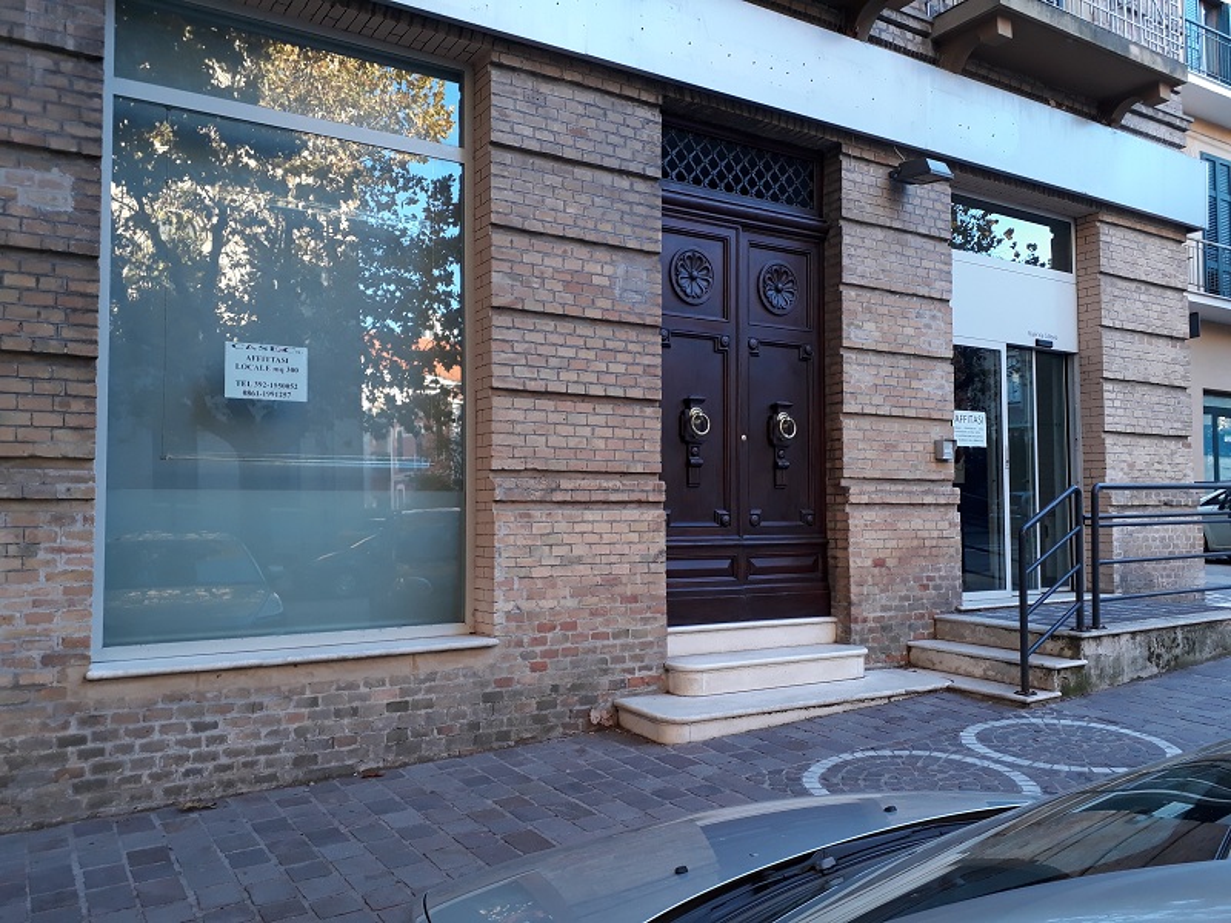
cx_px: 616
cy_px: 462
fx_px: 960
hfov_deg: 65.3
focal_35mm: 27
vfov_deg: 51.4
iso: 40
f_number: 1.9
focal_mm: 3.6
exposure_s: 1/50
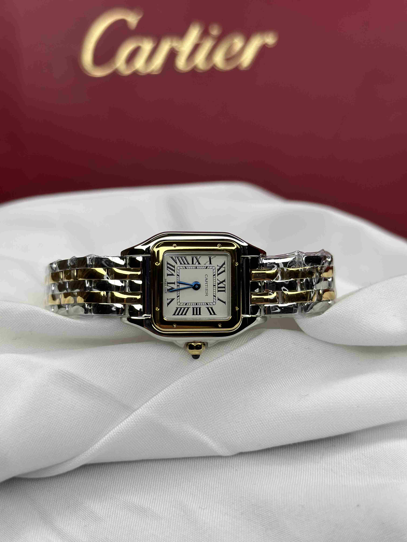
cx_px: 204
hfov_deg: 30.3
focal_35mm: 48
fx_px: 752
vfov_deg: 39.7
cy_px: 271
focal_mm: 6.86
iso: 80
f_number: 1.78
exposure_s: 1/1242
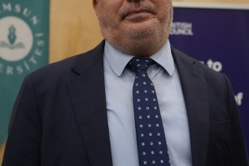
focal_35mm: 71
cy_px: 44
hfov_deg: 28.4
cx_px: 133
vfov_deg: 19.1
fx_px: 491
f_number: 4
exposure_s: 1/160
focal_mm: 46
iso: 6400
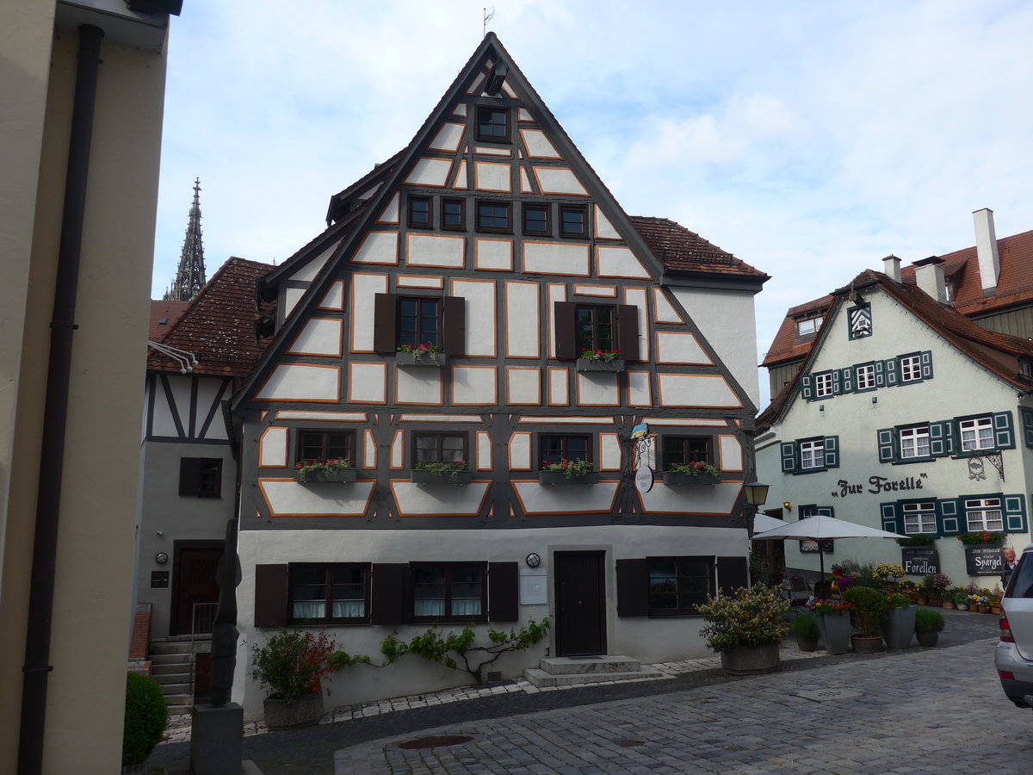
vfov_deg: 48.2
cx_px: 516
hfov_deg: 61.7
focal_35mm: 29
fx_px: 865
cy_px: 388
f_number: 2.8
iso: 80
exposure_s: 1/800
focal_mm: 6
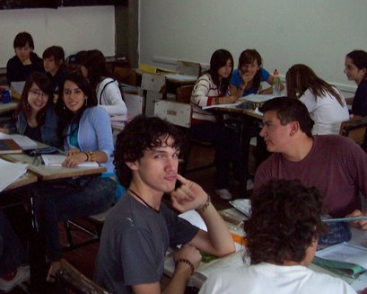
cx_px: 86
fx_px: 597
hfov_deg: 33.4
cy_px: 102
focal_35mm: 55
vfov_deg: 27.5
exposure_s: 1/64
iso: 140
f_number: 2.7
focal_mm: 6
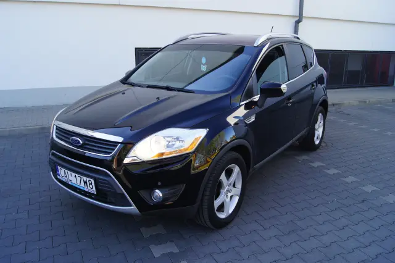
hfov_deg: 62.0
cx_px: 198
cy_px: 132
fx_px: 329
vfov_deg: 43.6
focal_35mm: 30
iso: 100
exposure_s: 1/50
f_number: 6.3
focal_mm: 20
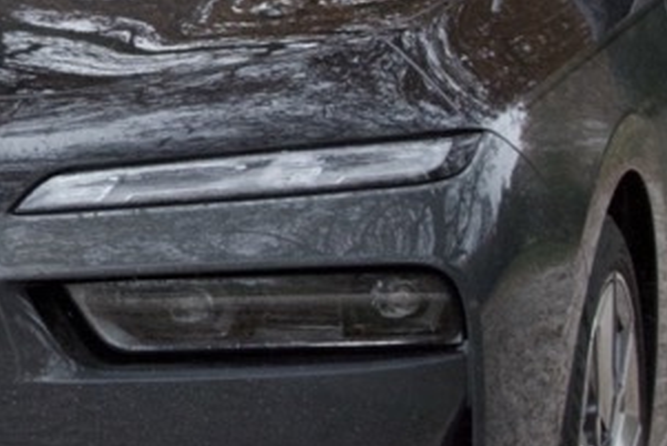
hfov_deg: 9.9
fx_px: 3781
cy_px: -17
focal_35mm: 204
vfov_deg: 6.7
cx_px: -179
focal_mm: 32
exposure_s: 1/250
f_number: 8
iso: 2500
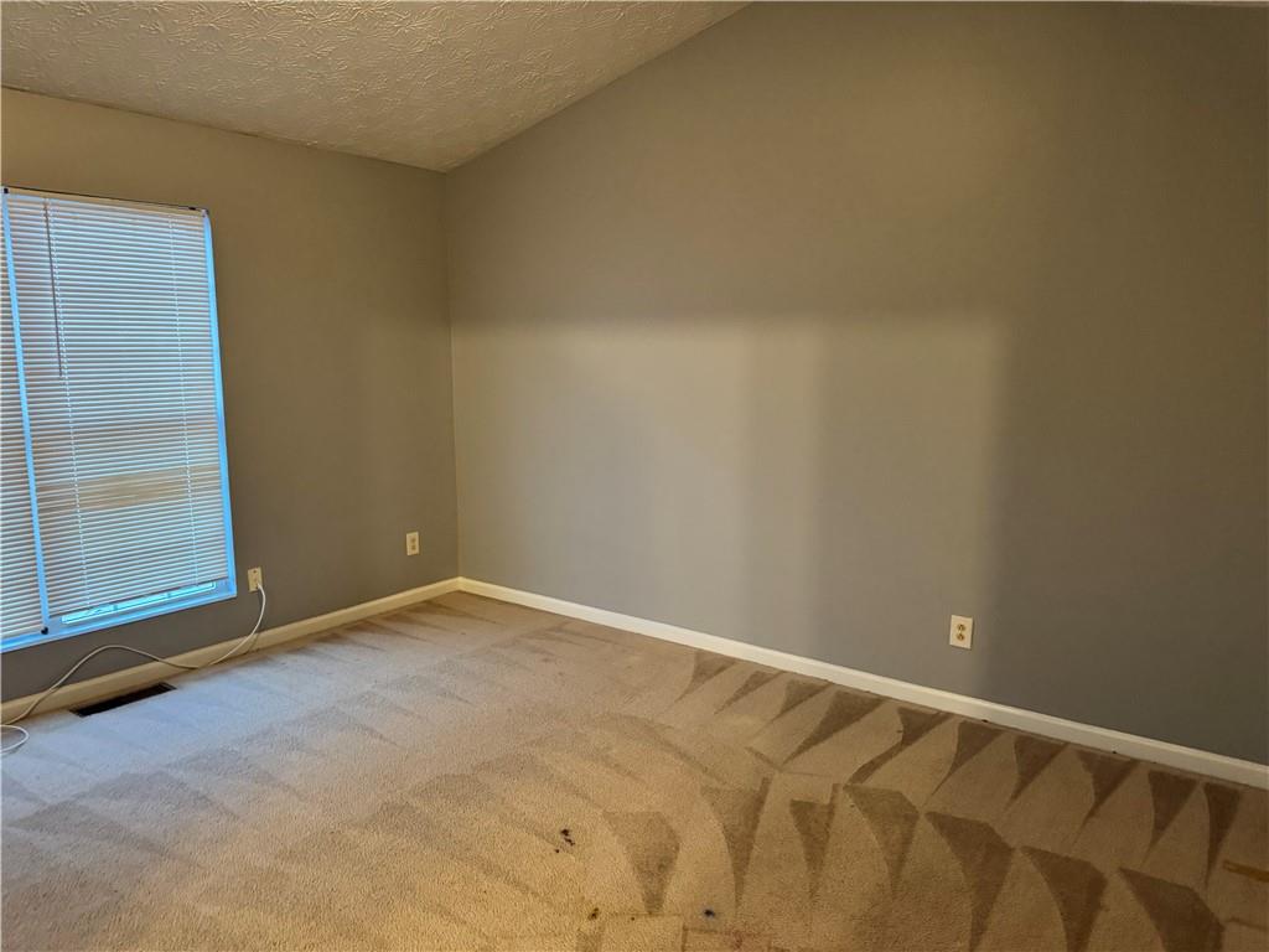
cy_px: 476
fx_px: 880
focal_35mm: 24
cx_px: 634
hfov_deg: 71.6
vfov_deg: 56.8
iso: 800
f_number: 1.78
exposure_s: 1/40
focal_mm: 6.76
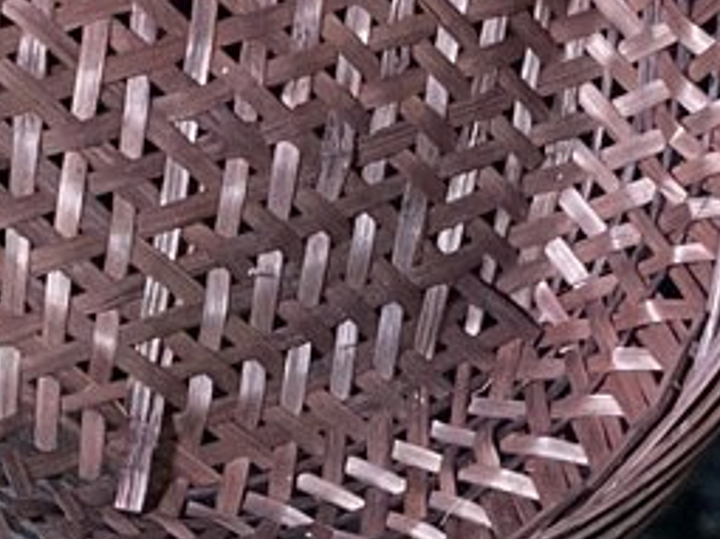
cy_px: 1161
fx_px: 3576
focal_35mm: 172
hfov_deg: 11.4
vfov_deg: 8.1
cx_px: 696
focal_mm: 3
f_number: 1.8
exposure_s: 1/60
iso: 160
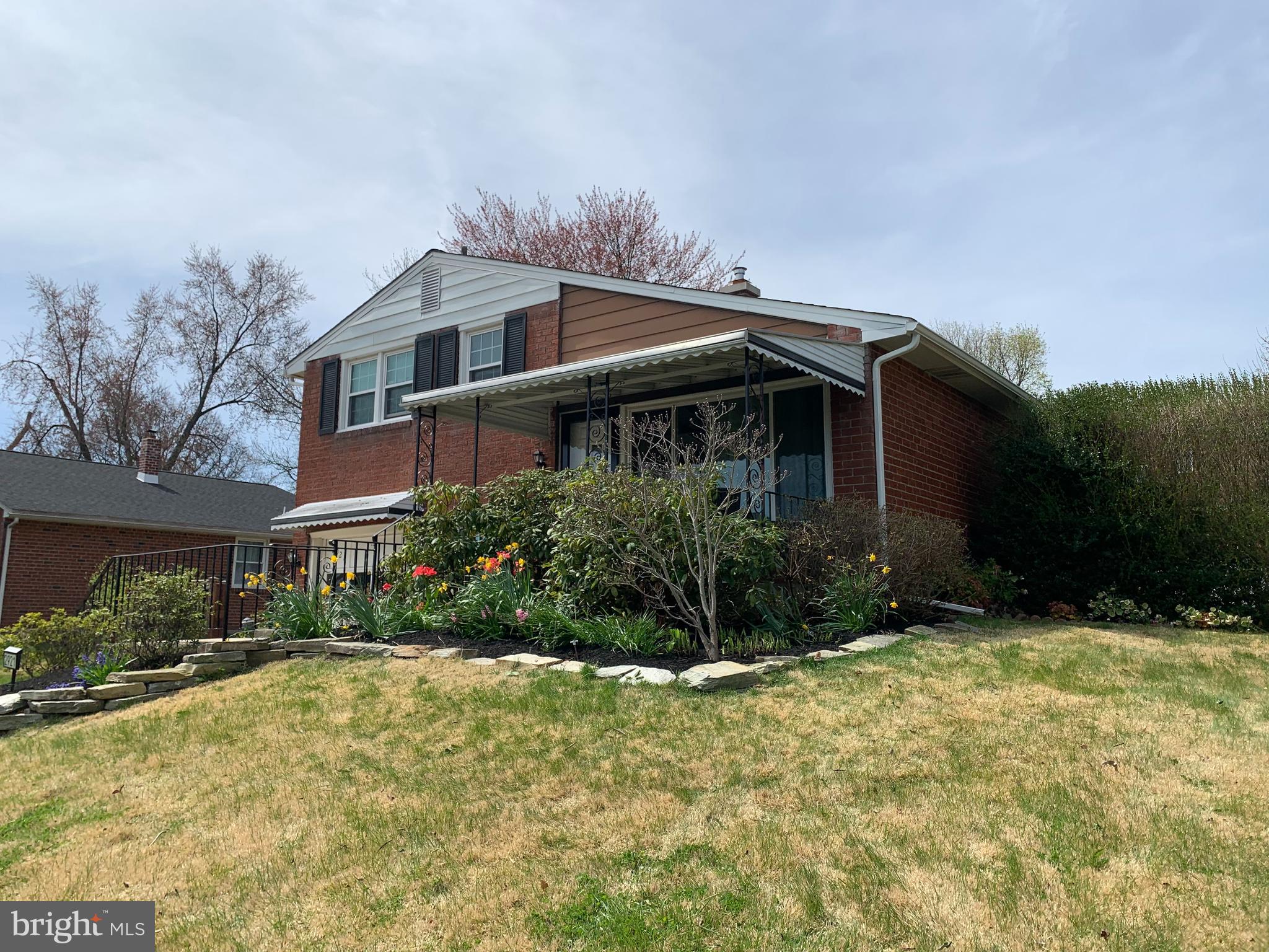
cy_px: 476
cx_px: 634
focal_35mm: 26
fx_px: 953
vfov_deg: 53.1
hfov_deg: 67.3
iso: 25
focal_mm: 4.25
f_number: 1.8
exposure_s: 1/3289
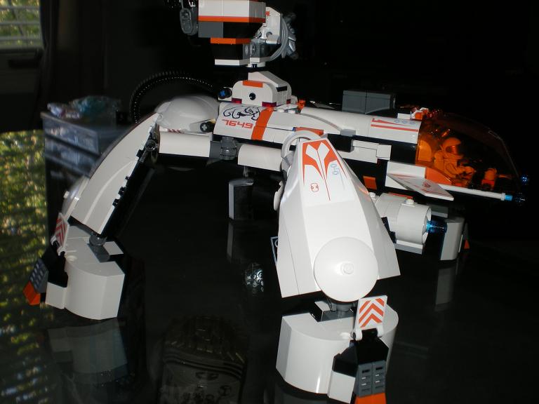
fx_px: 592
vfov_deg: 37.7
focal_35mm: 38
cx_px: 270
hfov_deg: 49.0
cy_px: 202
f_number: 3.1
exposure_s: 1/60
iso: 64
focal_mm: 6.3
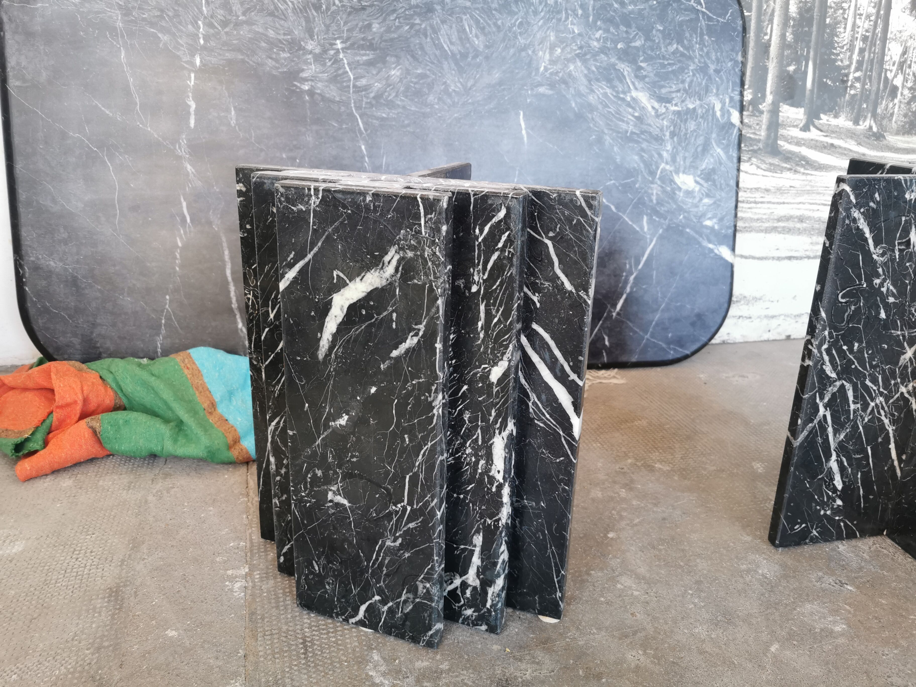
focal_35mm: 27
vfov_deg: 51.4
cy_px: 344
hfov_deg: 65.3
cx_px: 458
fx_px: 714
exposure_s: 1/60
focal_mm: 5.56
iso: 160
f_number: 1.6
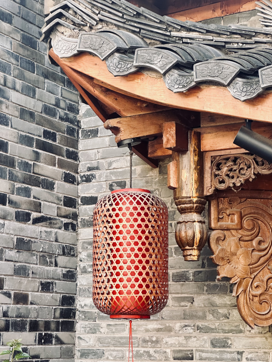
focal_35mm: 78
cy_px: 180
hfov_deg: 18.9
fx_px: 817
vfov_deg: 25.0
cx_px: 136
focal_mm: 9
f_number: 2.8
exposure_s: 1/99
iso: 100
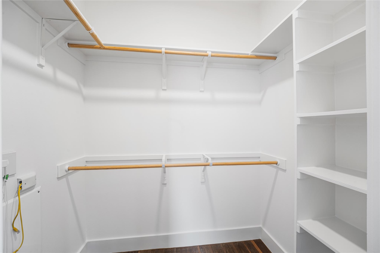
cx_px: 190
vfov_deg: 81.2
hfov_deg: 104.3
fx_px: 148
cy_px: 126
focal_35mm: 14
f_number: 8
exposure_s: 1
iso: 100
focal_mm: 14
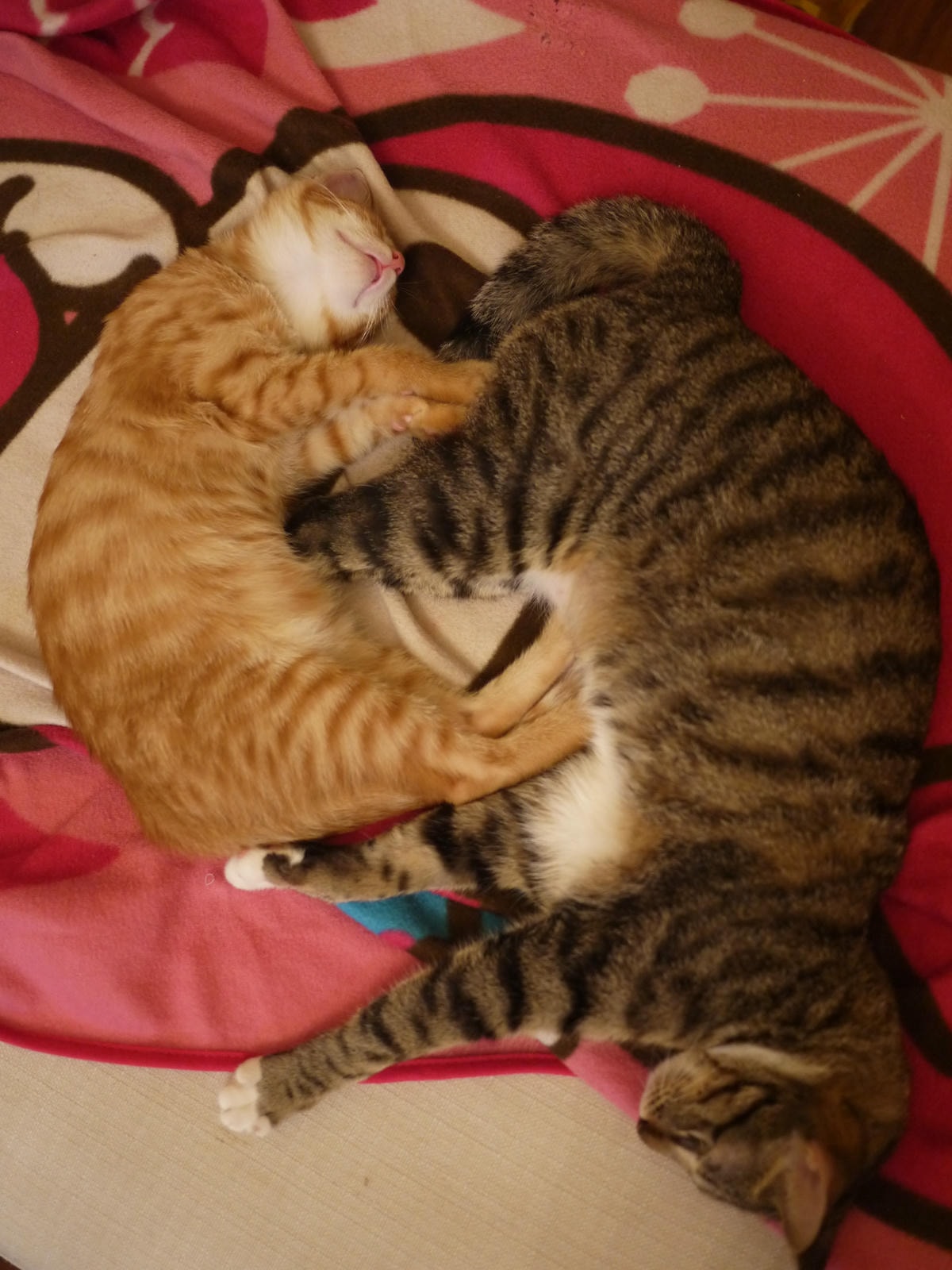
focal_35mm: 40
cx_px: 476
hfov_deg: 36.0
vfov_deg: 46.8
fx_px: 1467
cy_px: 635
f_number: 1.7
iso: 800
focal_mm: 20
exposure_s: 1/40
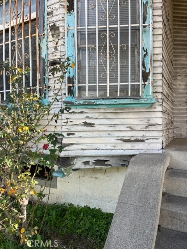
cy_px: 124
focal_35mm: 26
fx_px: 187
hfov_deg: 53.1
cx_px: 94
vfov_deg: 67.3
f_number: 1.6
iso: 50
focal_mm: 5.1
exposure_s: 1/489
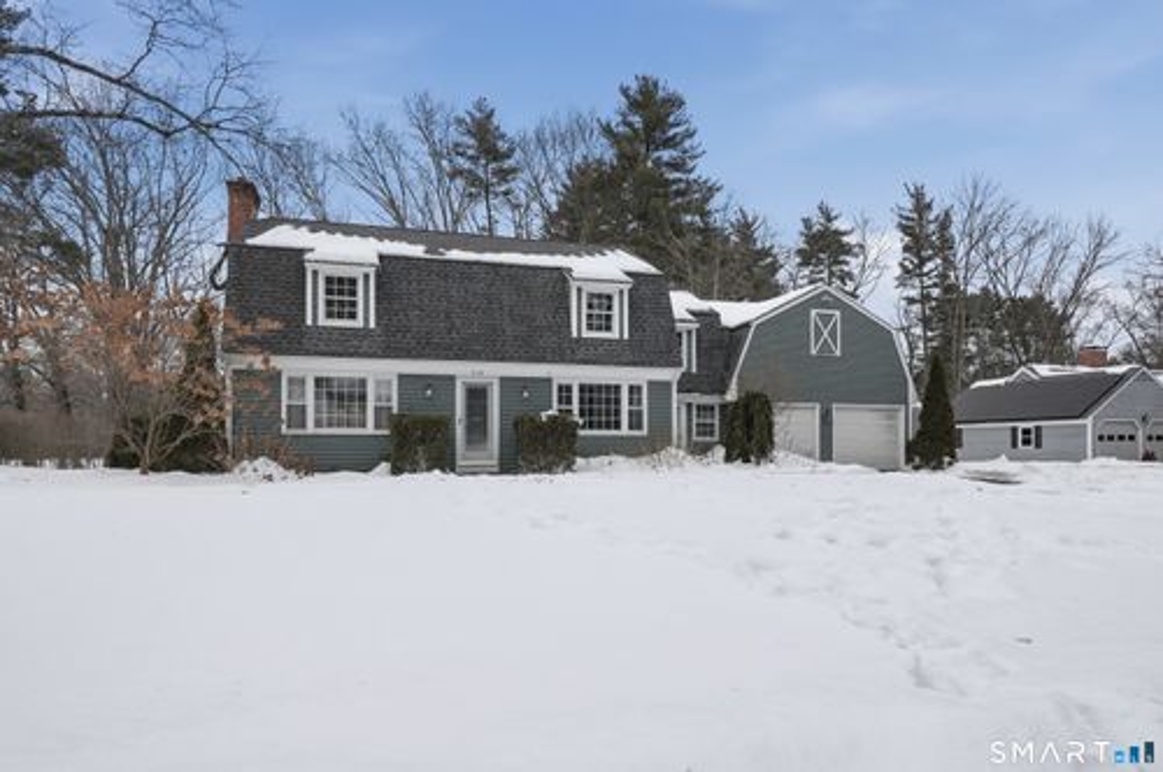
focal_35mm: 21
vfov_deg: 59.4
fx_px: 678
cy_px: 386
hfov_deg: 81.3
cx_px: 582
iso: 400
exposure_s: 1/4000
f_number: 7.1
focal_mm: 14
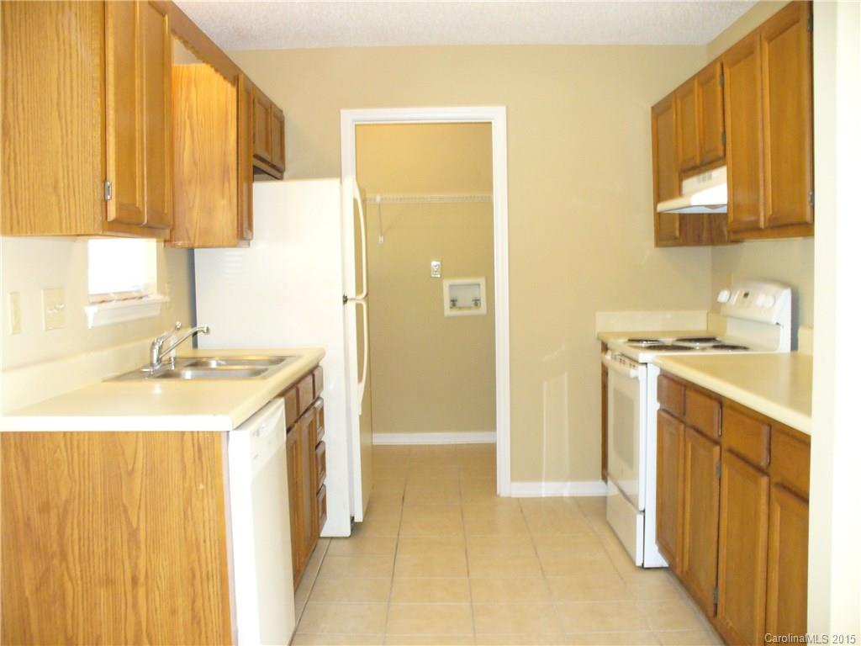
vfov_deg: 38.7
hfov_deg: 50.1
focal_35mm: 37
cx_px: 430
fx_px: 920
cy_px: 323
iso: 250
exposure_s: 1/30
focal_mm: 6.1
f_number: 2.8
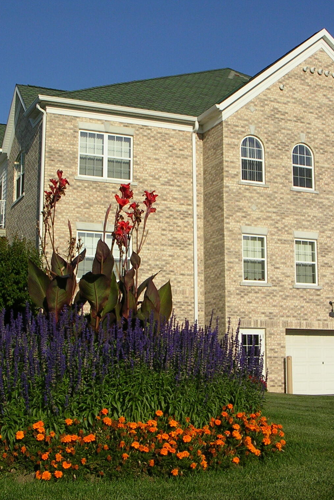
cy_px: 250
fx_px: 738
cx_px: 190
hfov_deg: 25.5
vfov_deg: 37.5
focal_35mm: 53
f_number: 5.6
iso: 50
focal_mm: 5.8
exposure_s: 1/536
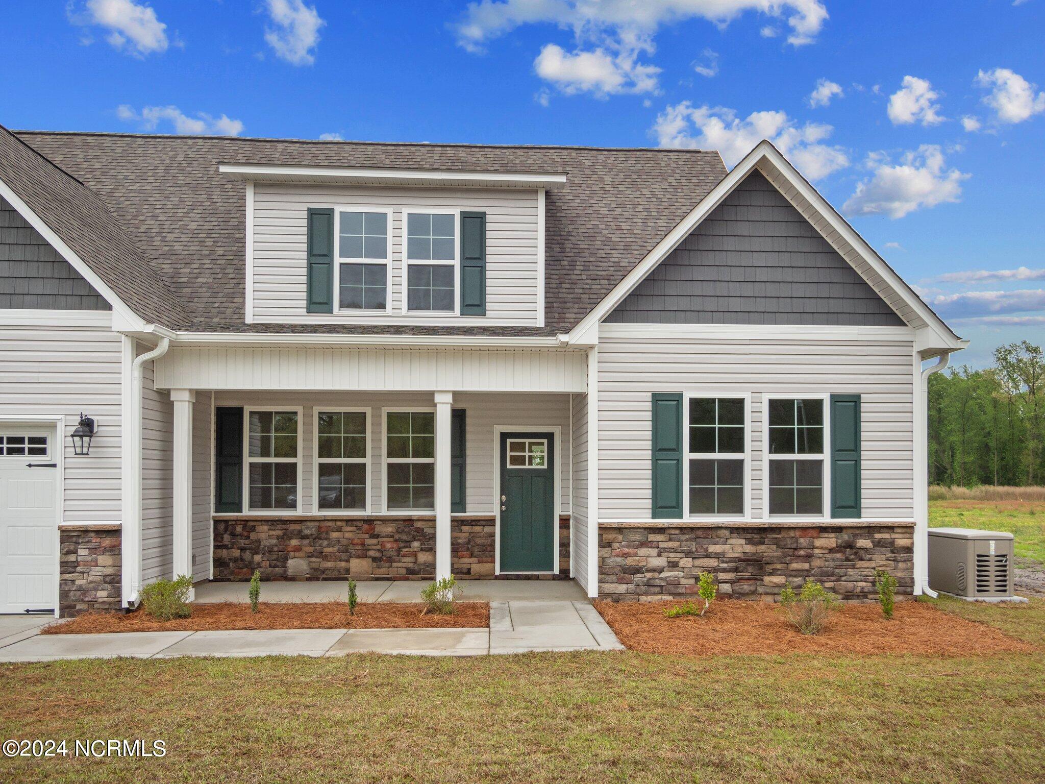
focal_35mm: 24
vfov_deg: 56.8
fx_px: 725
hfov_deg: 71.6
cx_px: 522
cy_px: 392
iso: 200
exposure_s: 1/400
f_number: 5.6
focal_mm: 12
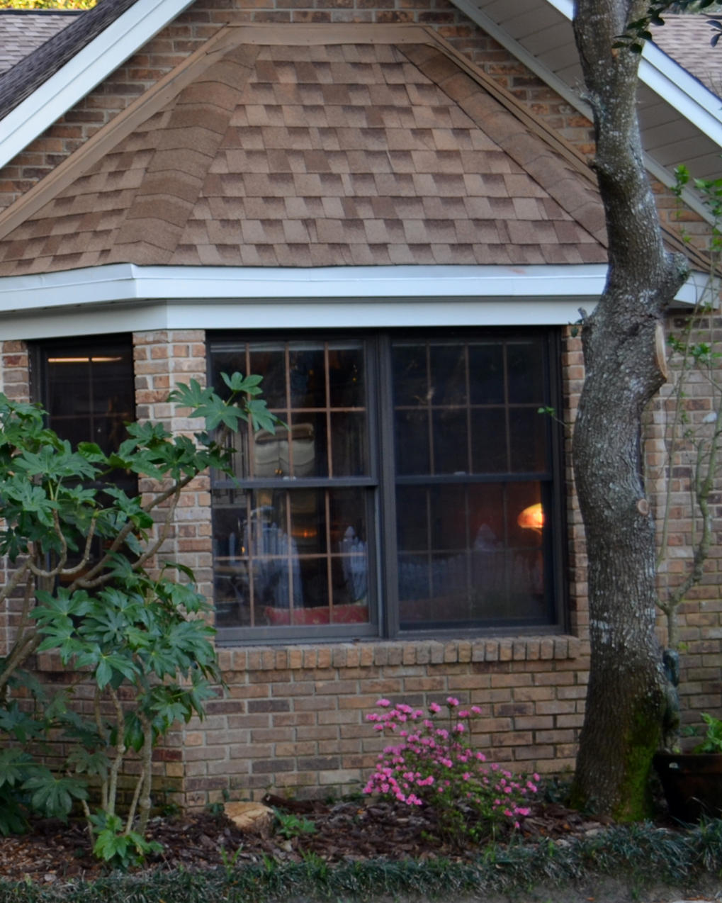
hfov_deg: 16.6
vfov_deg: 22.2
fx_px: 2297
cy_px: 404
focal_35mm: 86
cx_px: -298
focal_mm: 26
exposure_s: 1/50
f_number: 4.2
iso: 200
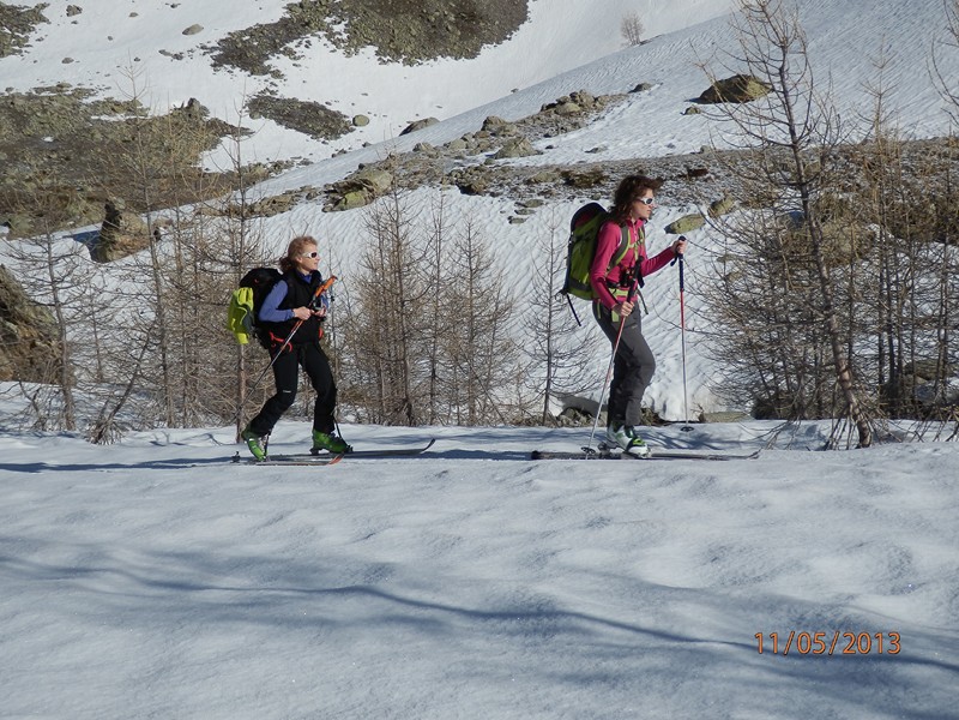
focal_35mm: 49
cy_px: 360
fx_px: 1357
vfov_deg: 29.7
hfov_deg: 38.9
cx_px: 480
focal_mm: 8.9
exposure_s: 1/200
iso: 80
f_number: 11.2
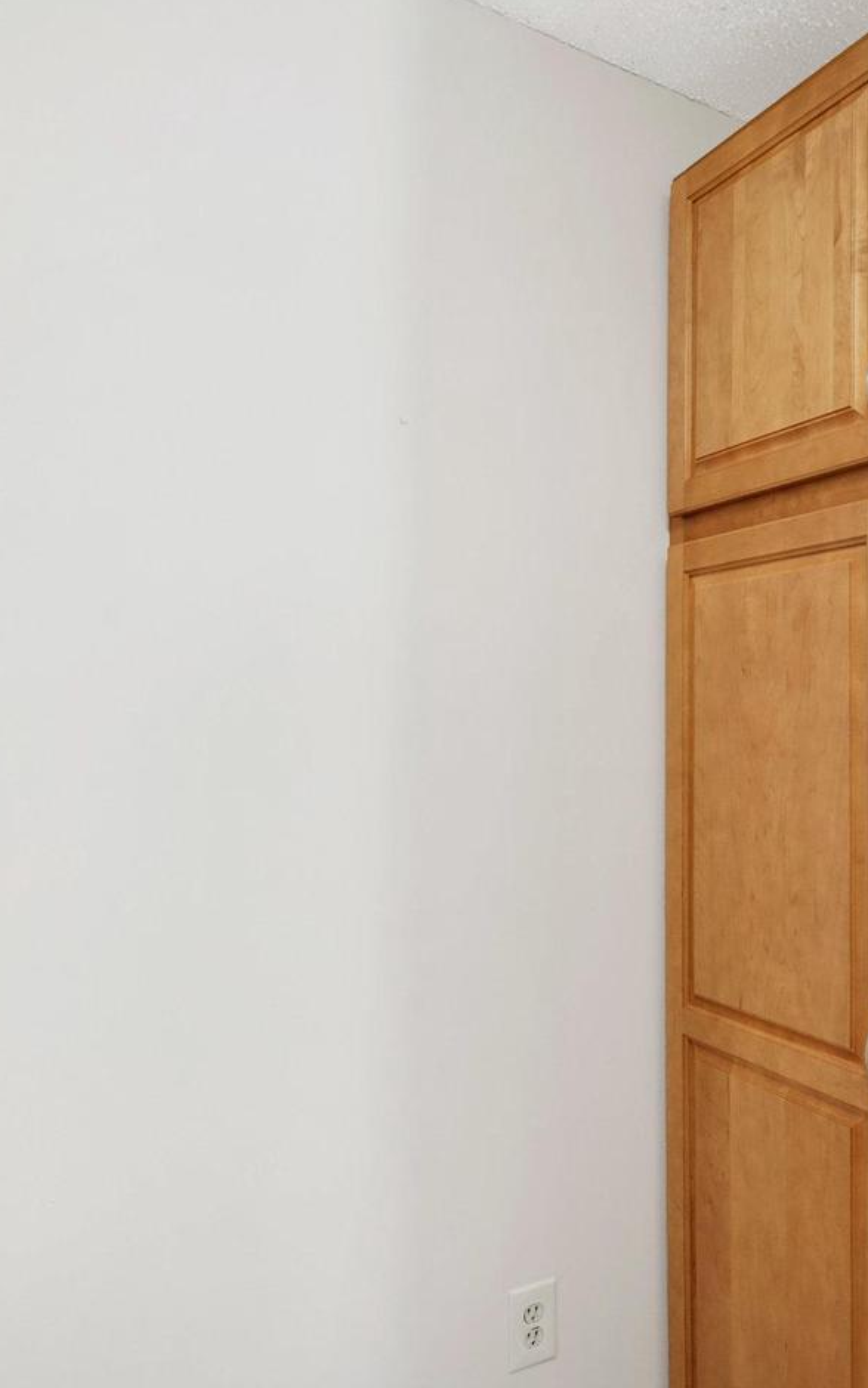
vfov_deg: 72.5
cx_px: 646
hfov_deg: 47.5
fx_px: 946
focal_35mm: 25
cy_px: 702
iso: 1250
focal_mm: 16
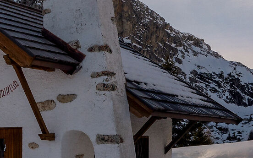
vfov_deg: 20.5
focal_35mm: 62
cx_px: -81
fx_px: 427
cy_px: 144
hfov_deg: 27.3
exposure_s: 1/400
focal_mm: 14
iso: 100
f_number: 14
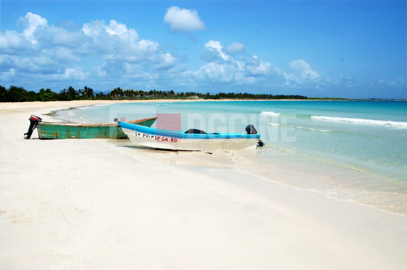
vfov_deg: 47.9
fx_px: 305
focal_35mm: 27
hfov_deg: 67.4
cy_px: 135
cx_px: 204
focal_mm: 18
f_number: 9
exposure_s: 1/320
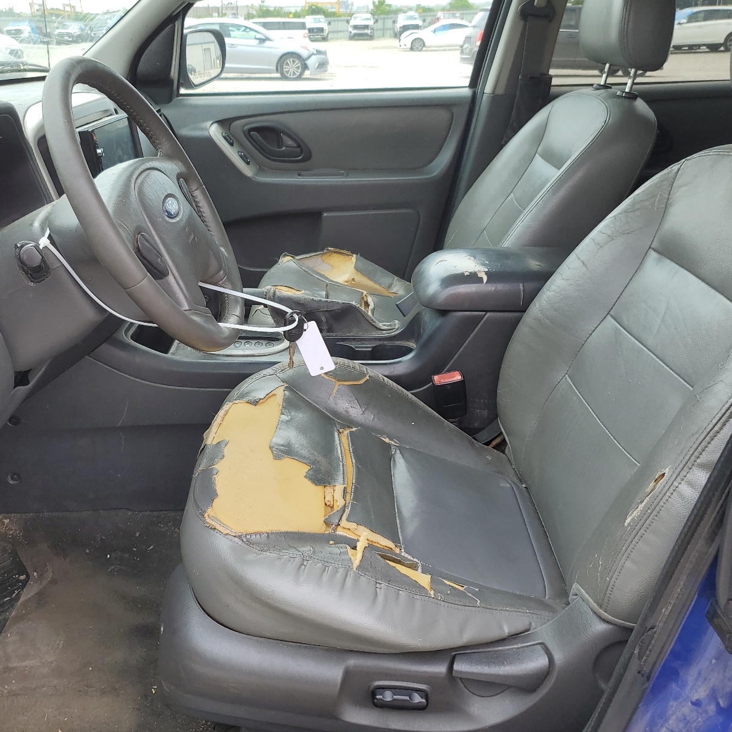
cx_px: 285
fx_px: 742
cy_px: 364
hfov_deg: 52.1
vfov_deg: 52.5
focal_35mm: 31
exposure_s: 1/588
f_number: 1.5
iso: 50
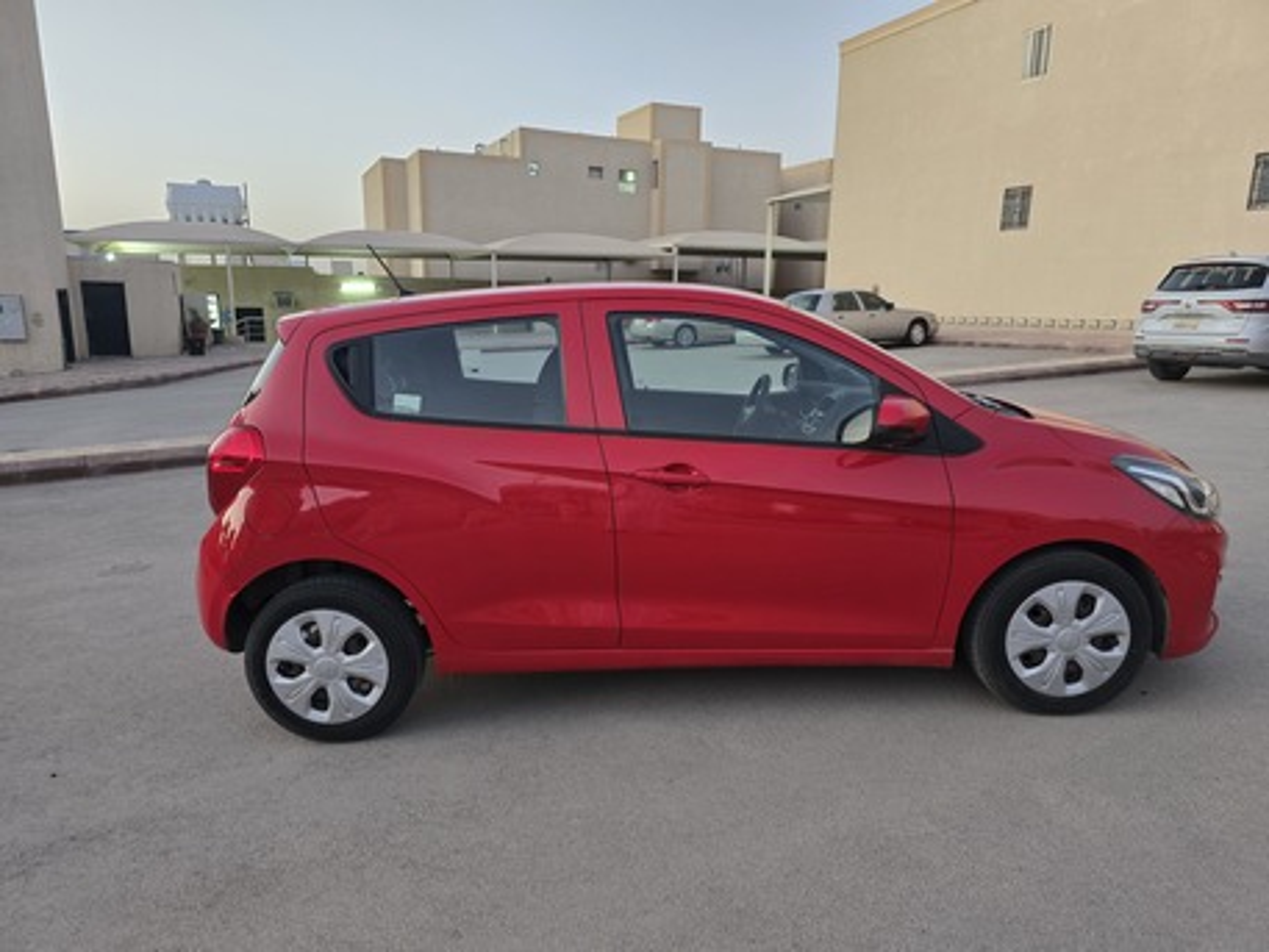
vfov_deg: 58.9
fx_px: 843
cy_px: 476
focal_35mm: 23
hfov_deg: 73.9
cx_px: 634
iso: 250
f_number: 1.7
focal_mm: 6.3
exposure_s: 1/33
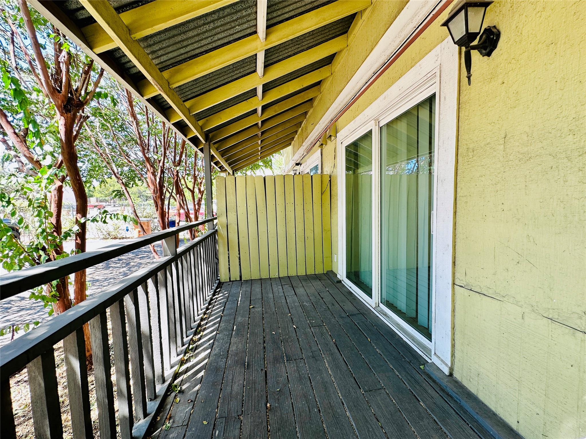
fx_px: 237
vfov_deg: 85.7
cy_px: 220
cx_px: 293
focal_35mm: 14
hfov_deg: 102.1
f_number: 2.2
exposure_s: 1/99
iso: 50
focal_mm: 2.22
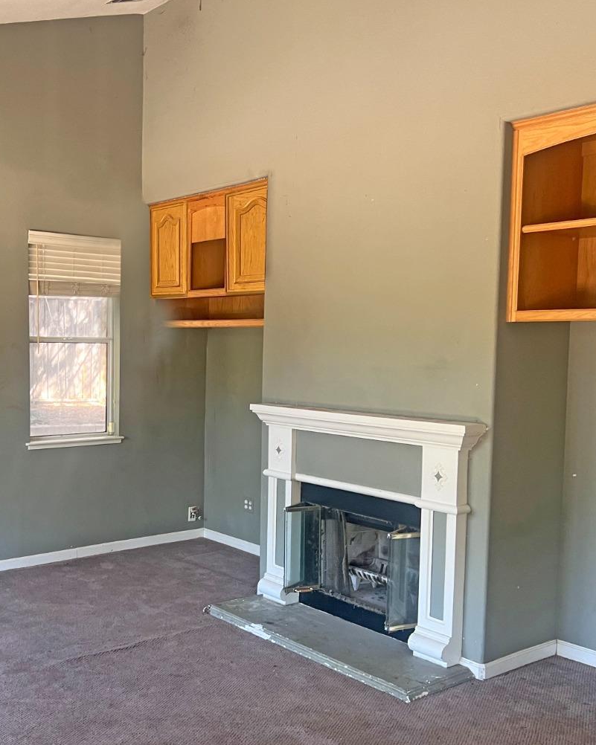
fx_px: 838
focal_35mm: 38
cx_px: 183
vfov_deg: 47.9
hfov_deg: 38.5
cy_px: 415
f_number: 1.5
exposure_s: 1/60
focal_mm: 5.7
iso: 160
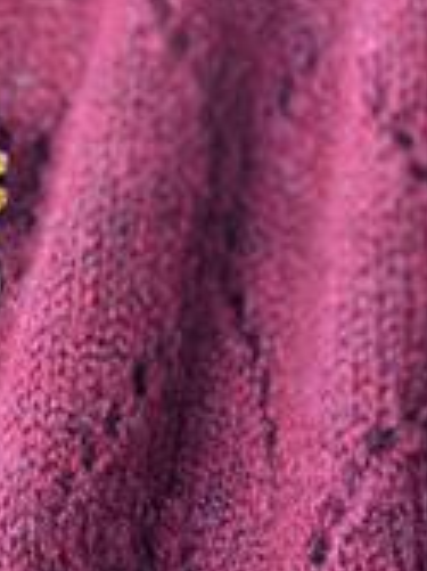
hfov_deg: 9.4
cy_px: 125
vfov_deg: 12.9
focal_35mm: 153
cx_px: -229
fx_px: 2520
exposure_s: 1/60
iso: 250
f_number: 1.78
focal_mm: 6.76
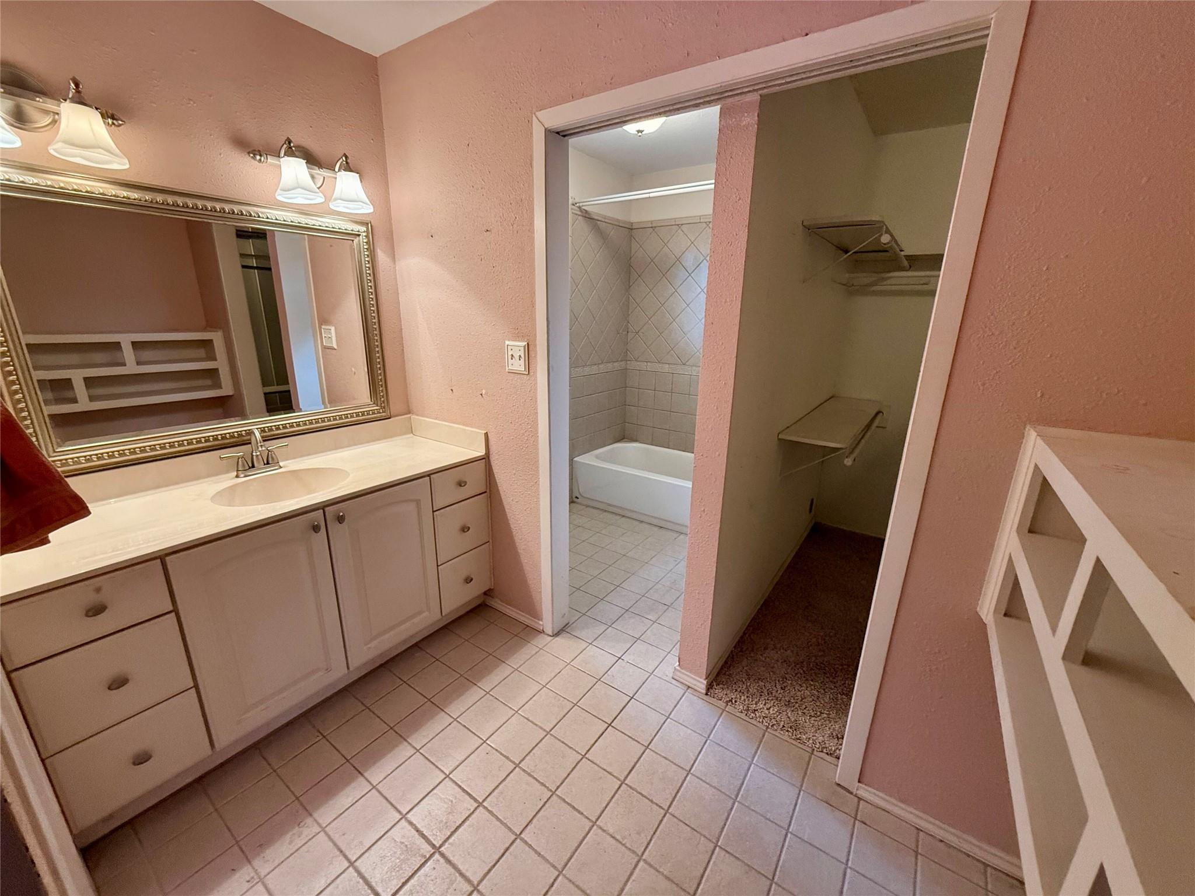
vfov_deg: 85.7
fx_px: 483
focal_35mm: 14
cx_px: 598
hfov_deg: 102.1
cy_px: 448
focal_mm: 2.22
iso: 320
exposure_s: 1/120
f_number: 2.2
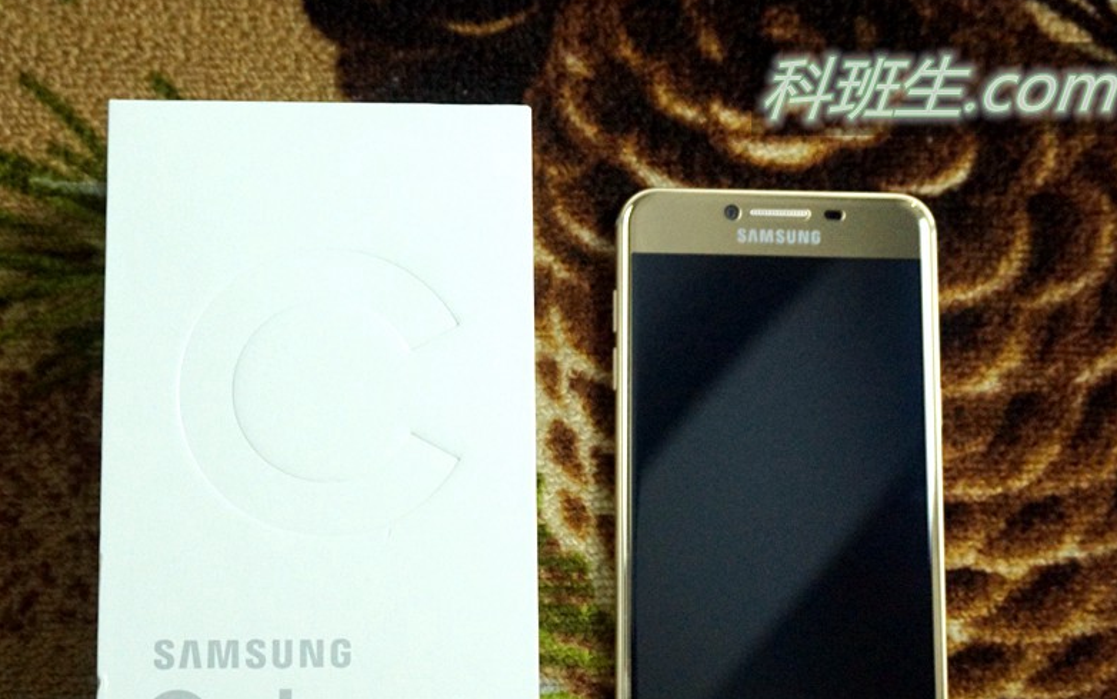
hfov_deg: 41.7
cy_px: 480
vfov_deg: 26.7
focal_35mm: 48
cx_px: 454
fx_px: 1461
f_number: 4.5
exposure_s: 1/200
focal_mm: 24
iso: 2000
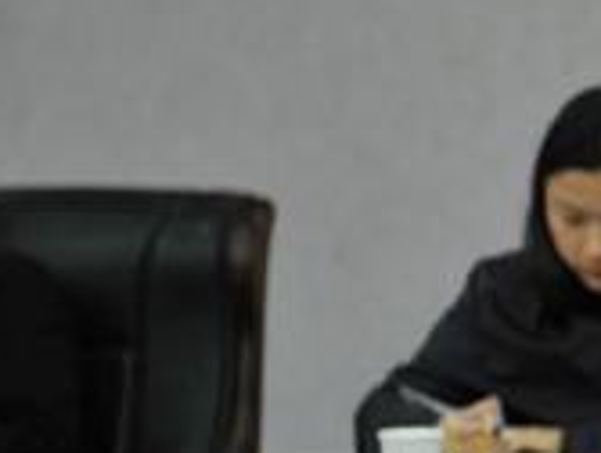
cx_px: 1058
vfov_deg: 6.2
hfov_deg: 7.9
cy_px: 386
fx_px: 4193
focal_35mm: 241
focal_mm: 70
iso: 800
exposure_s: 1/60
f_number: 3.5
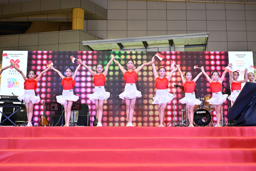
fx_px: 277
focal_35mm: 39
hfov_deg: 49.5
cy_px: 86
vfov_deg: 34.2
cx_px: 128
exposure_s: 1/60
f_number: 5.6
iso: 1600
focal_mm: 39
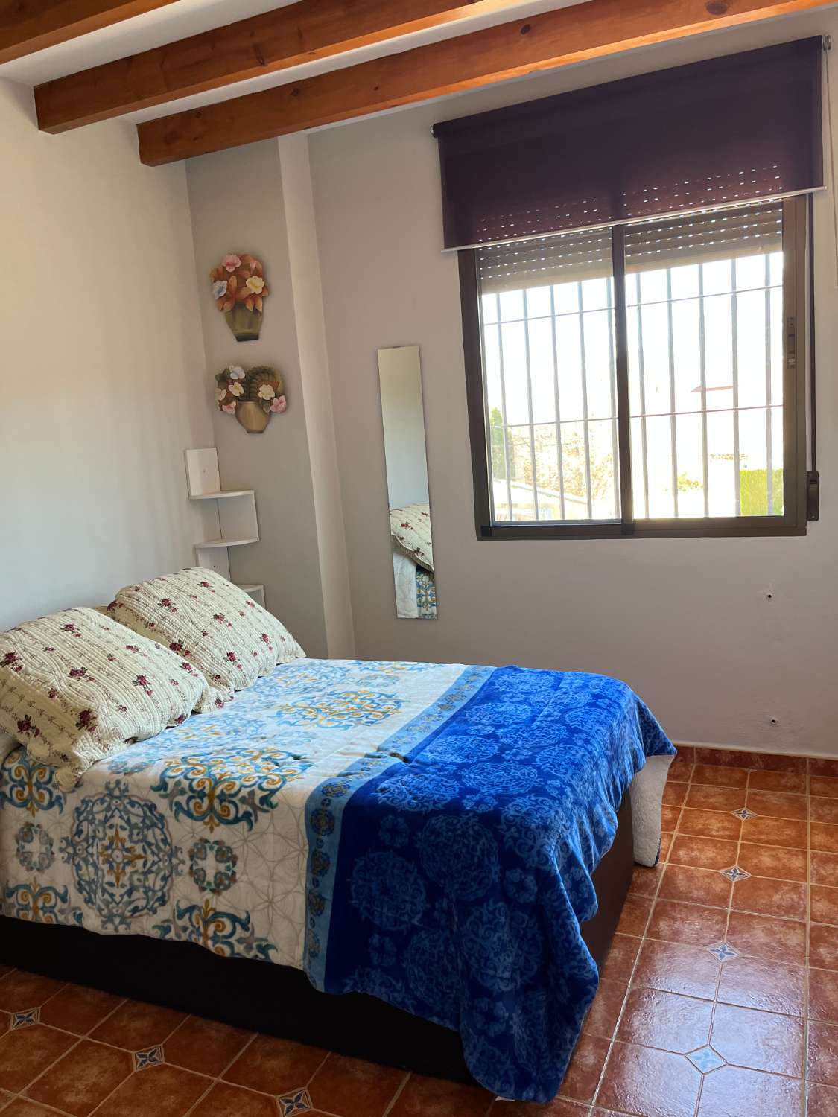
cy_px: 558
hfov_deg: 53.1
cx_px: 419
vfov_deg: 67.3
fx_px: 839
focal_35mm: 26
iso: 125
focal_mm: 5.1
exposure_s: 1/111
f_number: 1.6
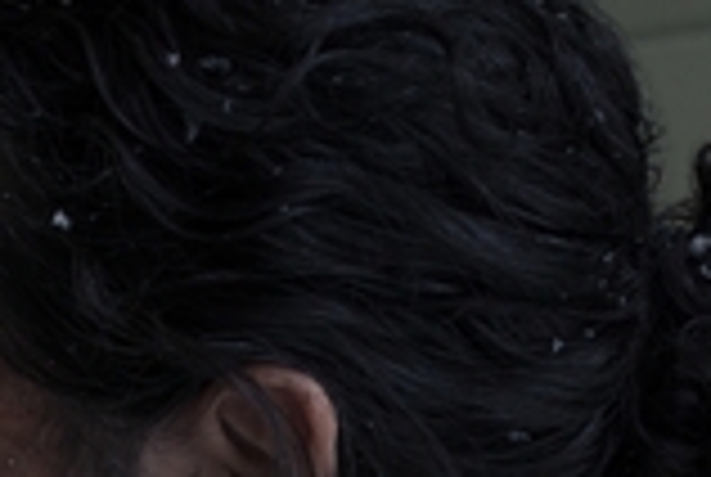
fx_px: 14088
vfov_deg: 1.9
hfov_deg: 2.9
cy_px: 675
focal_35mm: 712
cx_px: 81
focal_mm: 200
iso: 2000
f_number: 7.1
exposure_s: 1/400
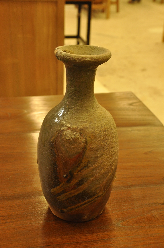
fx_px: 390
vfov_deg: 35.1
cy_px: 124
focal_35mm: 57
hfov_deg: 23.7
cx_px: 82
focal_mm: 38
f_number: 8
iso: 1250
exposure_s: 1/40
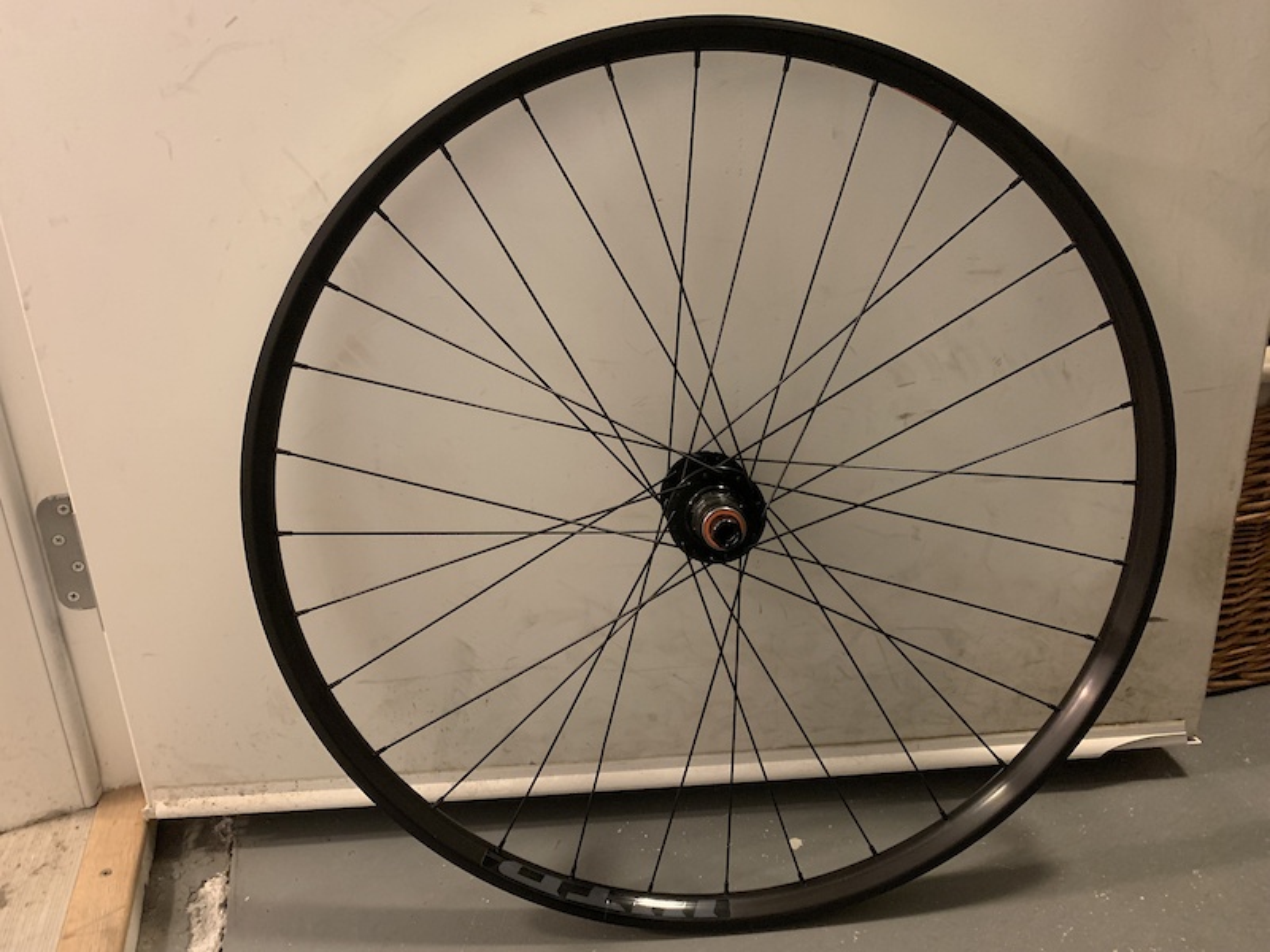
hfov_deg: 67.3
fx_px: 954
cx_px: 635
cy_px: 476
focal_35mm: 26
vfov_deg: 53.1
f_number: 1.8
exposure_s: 1/30
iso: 500
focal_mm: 4.25
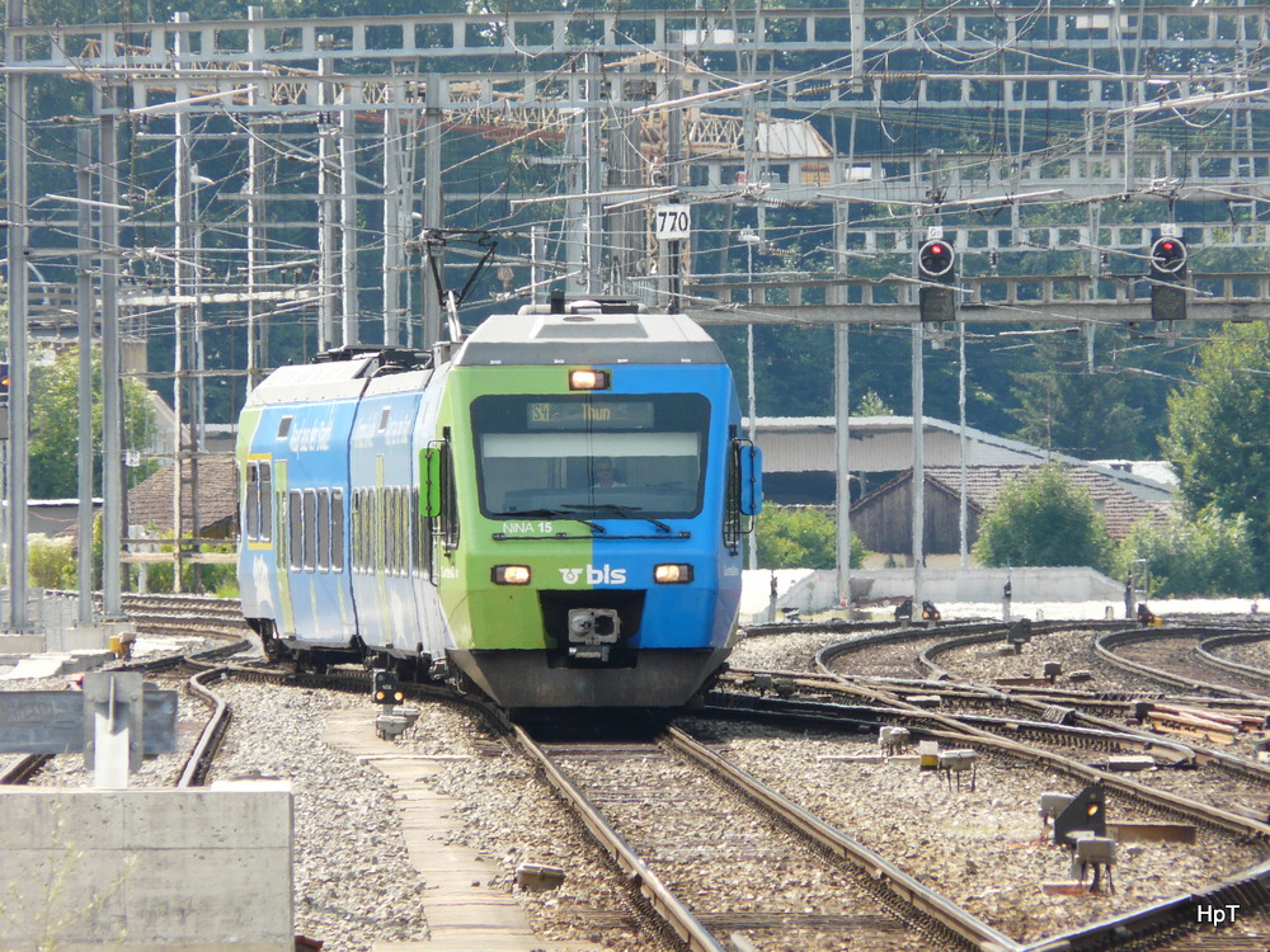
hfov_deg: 4.2
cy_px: 476
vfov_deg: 3.2
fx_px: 17170
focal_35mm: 468
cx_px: 635
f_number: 5
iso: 100
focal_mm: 76.9
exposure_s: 1/200
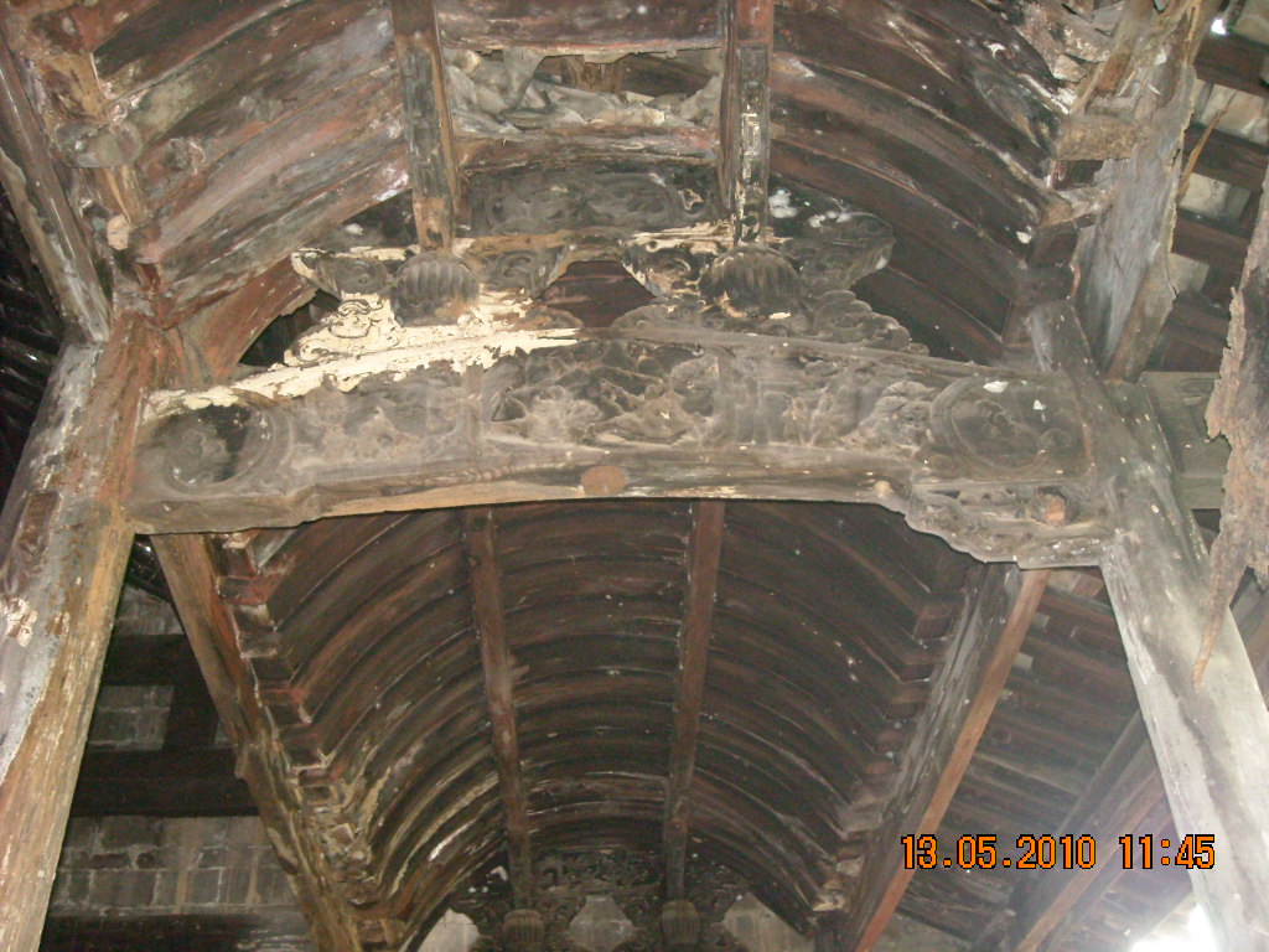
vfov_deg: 40.7
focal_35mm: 35
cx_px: 634
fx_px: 1283
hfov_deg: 52.6
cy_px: 476
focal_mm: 5.7
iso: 702
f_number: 2.8
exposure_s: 1/60
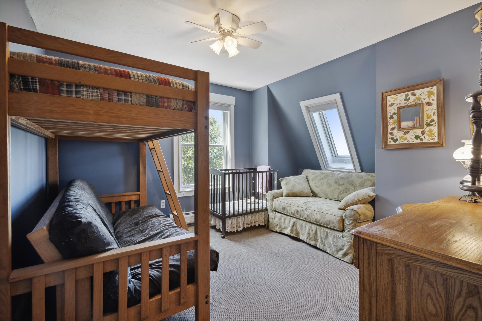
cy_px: 160
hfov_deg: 96.7
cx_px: 241
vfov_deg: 73.7
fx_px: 214
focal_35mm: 16
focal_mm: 16
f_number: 8
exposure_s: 1/5
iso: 320
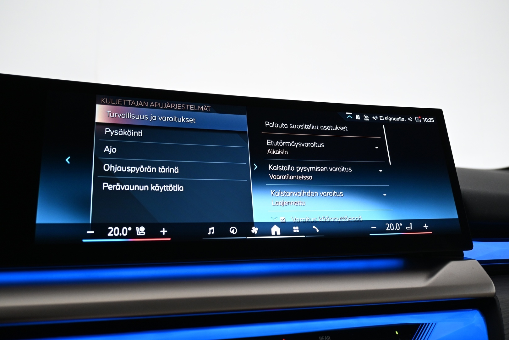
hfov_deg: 60.7
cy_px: 170
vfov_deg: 42.6
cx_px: 254
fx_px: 435
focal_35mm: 31
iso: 800
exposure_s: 1/30
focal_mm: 20.5
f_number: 3.8
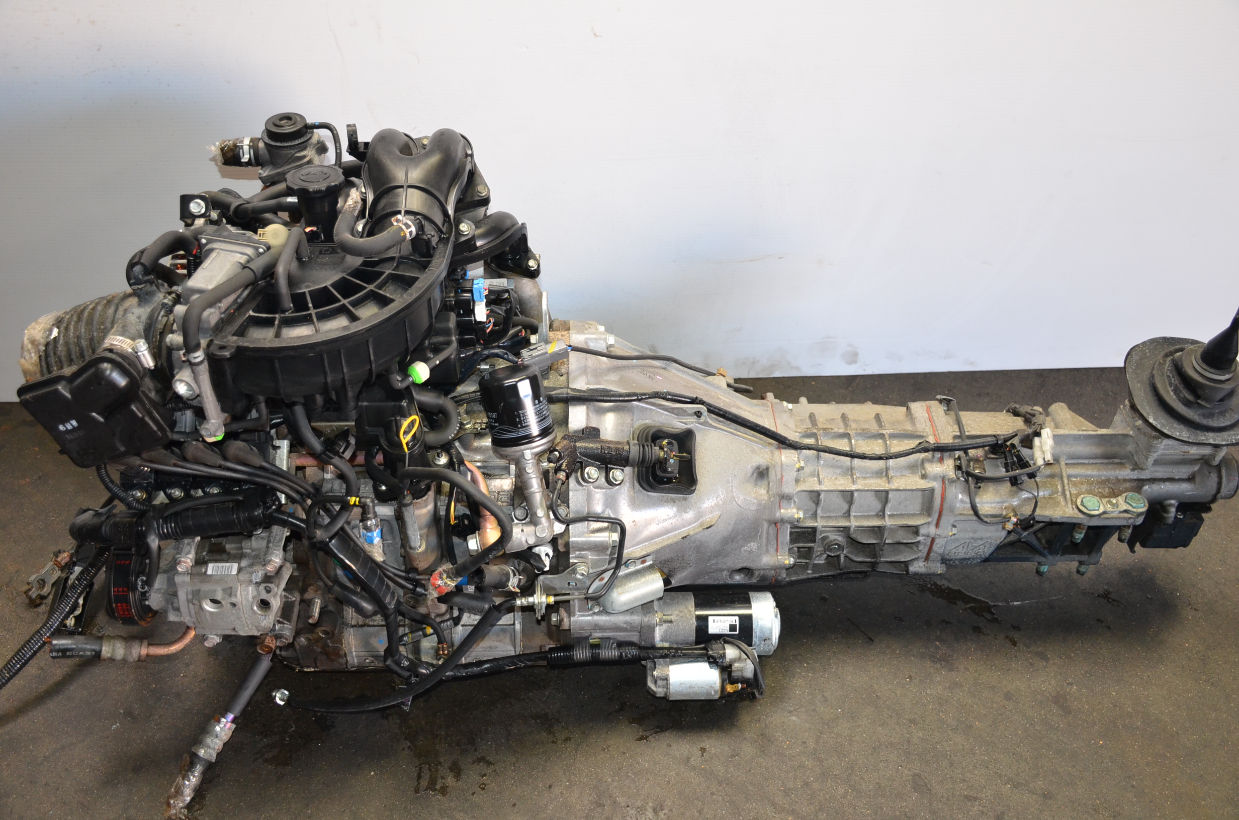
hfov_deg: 55.2
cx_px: 620
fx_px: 1185
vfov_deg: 38.2
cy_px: 410
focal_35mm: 34
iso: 800
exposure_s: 1/60
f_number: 3.8
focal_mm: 23
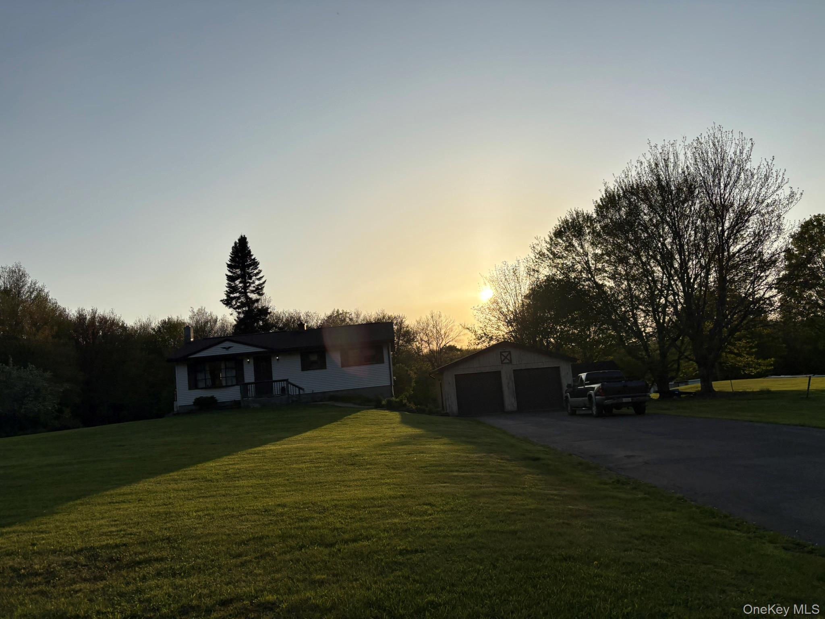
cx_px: 412
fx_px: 620
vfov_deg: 53.1
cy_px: 310
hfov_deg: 67.3
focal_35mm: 26
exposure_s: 1/6993
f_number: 1.6
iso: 50
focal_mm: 5.96
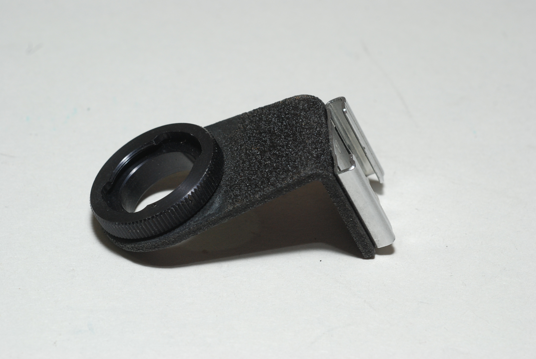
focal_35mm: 90
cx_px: 268
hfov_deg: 22.6
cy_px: 180
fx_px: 1342
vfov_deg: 15.2
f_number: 13
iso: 400
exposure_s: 1/60
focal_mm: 60
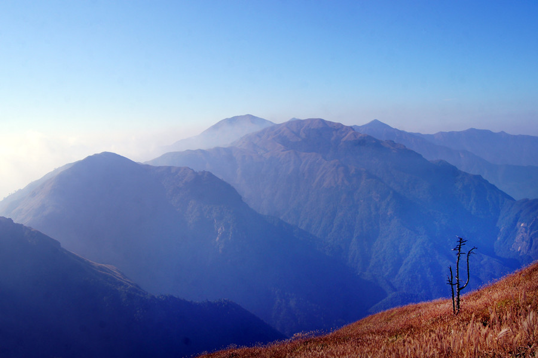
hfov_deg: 49.6
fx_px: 582
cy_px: 179
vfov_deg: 34.1
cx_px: 269
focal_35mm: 39
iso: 100
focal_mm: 26
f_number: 13
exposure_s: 1/200
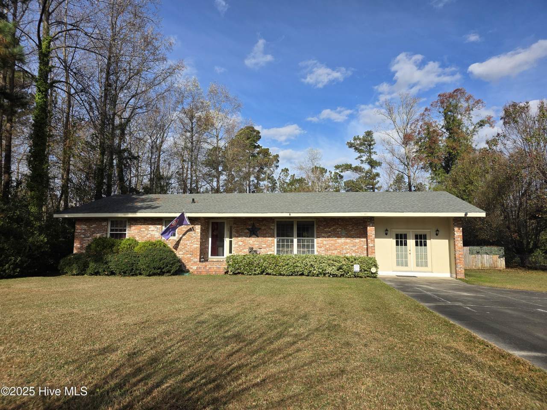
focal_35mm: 23
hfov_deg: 73.9
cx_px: 274
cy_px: 205
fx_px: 363
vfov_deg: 58.9
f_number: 1.7
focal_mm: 6.3
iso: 80
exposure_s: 1/5447
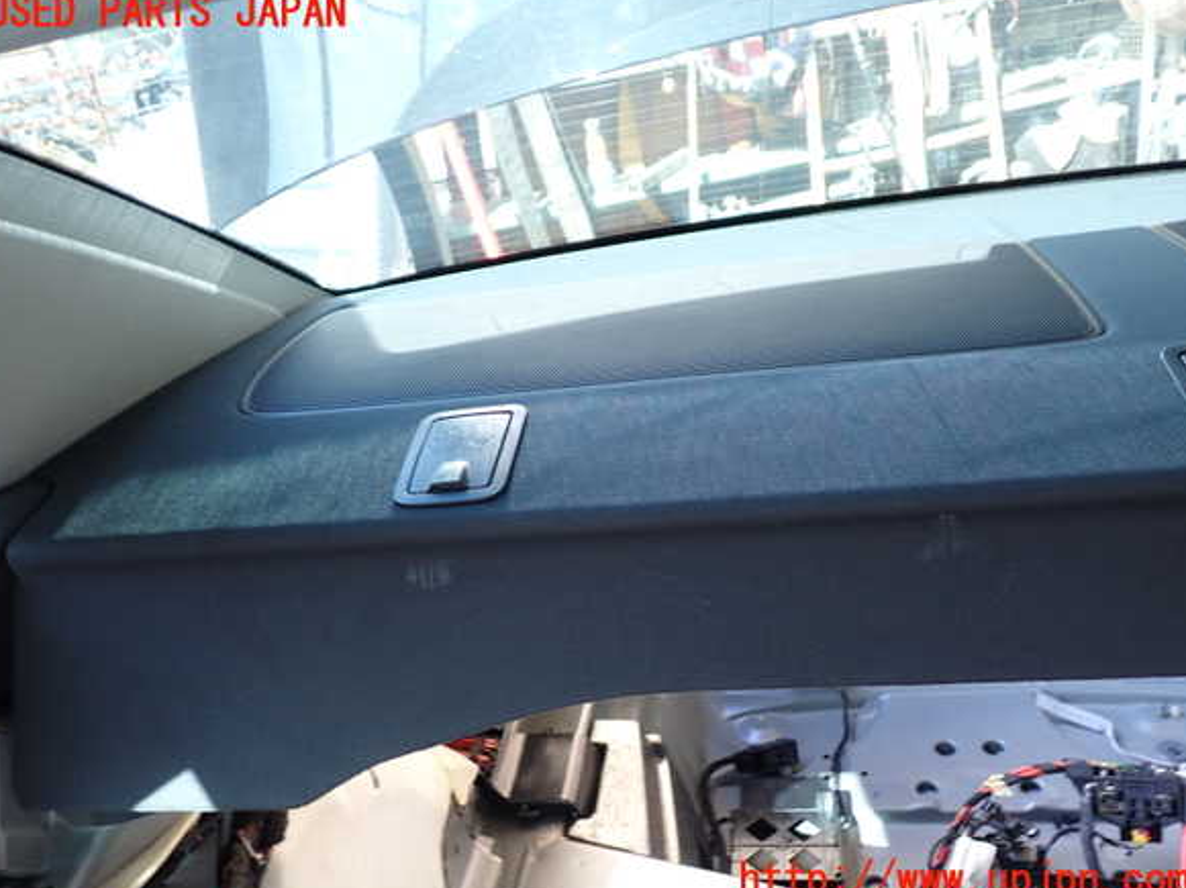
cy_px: 447
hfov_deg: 58.4
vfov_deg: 45.4
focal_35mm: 31
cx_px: 588
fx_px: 1061
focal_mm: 5.4
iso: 200
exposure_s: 1/40
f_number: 2.3
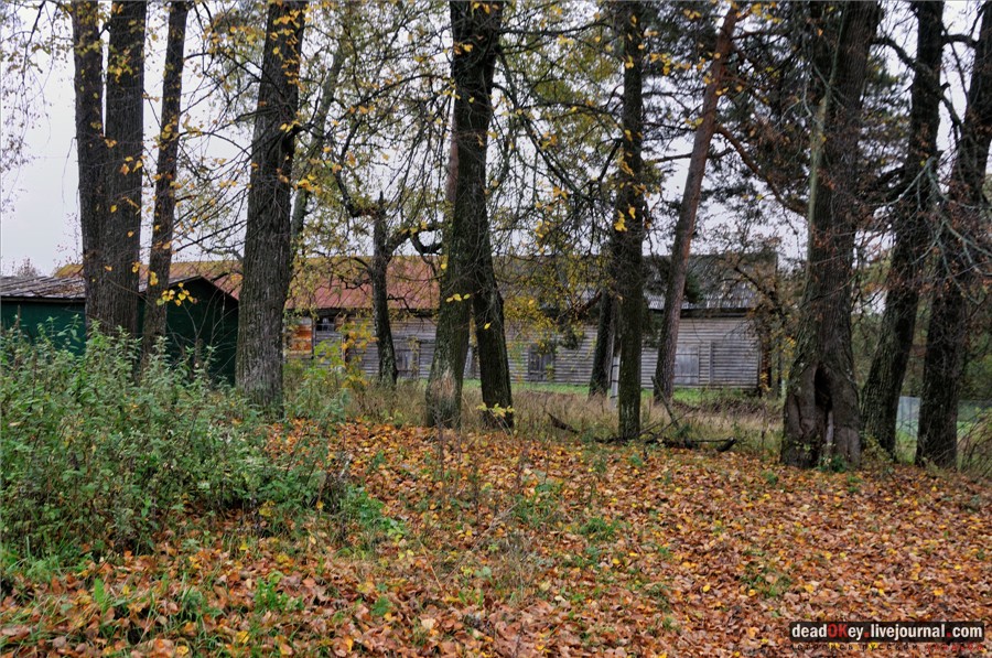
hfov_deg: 53.2
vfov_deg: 36.8
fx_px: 990
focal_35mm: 36
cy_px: 329
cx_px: 496
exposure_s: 1/100
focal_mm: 24
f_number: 6.3
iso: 320
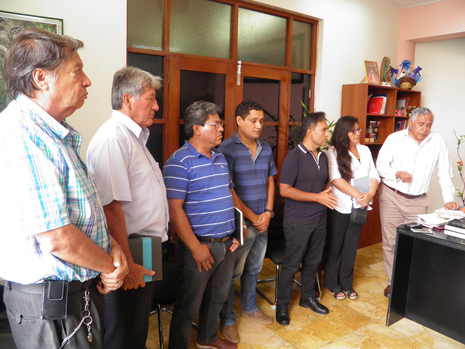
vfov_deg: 49.7
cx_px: 232
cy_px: 174
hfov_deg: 63.4
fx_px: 376
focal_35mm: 28
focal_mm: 4.9
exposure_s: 1/30
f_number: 2.8
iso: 80
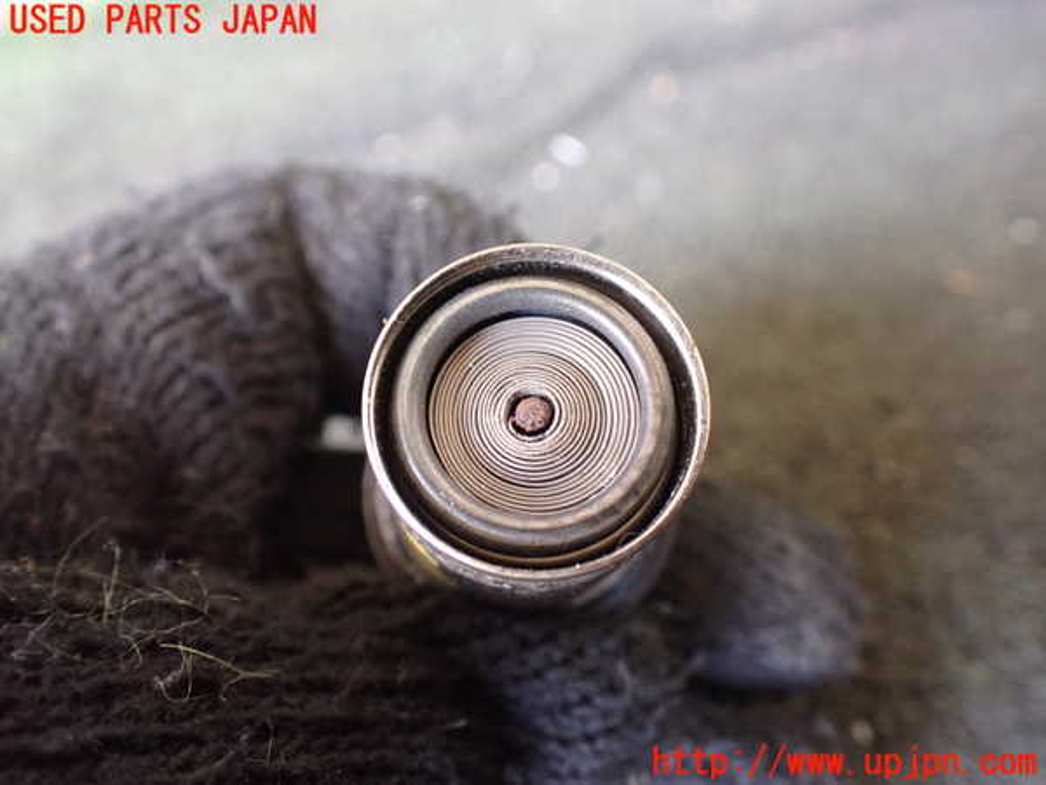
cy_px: 392
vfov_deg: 46.8
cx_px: 523
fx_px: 907
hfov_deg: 60.0
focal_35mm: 30
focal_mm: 5.4
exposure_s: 1/40
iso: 800
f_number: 2.3
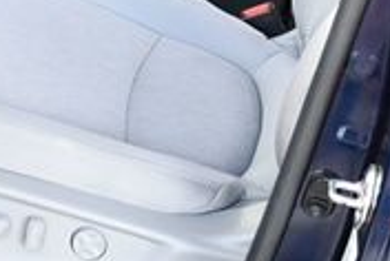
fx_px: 1422
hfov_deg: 15.3
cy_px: -71
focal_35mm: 131
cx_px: -27
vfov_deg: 10.3
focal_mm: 18
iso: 800
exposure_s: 1/200
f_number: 3.5
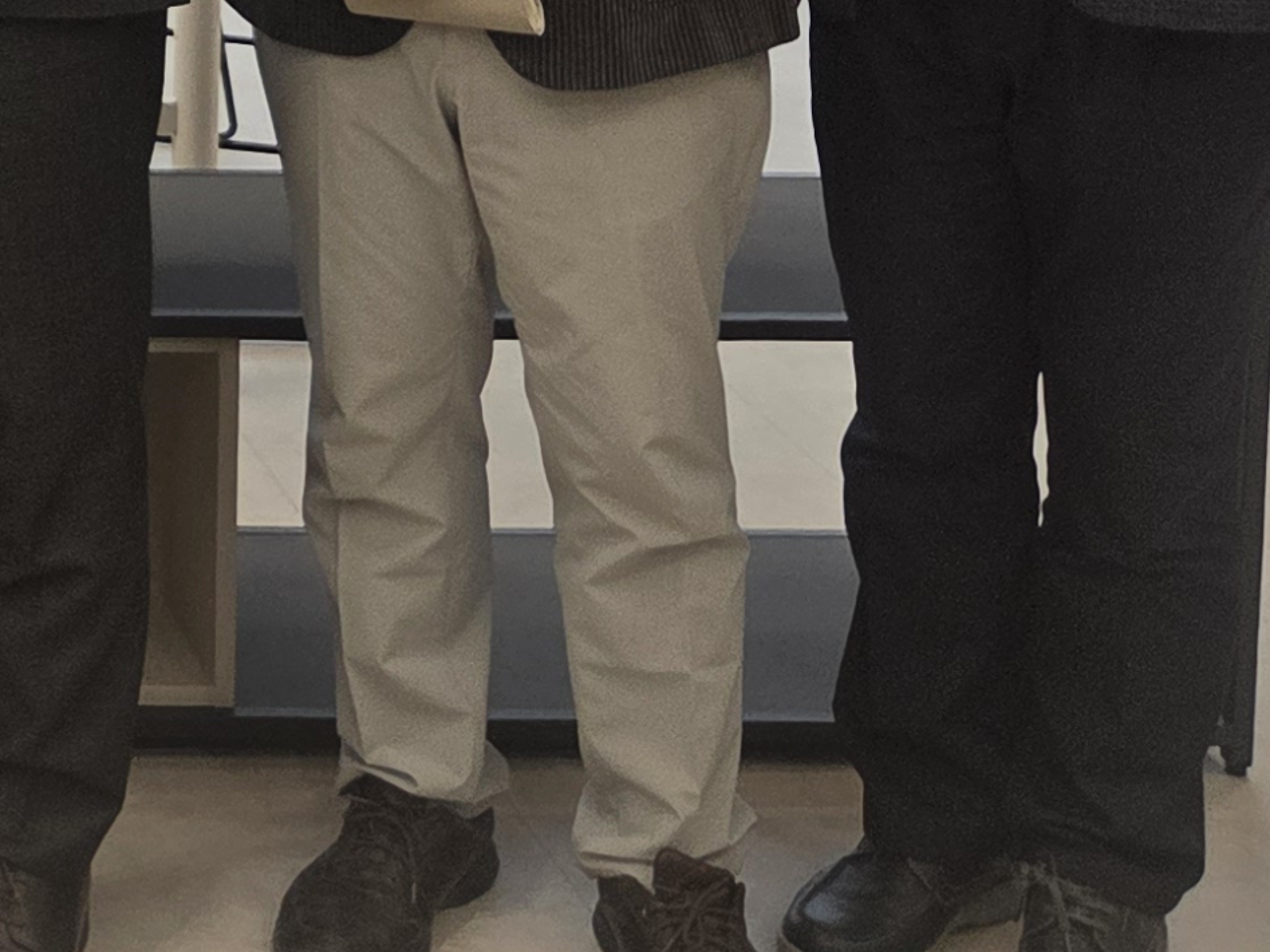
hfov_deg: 17.4
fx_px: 3559
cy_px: -609
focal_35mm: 97
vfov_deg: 14.0
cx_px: -821
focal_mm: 5.4
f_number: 1.8
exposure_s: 1/120
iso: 100
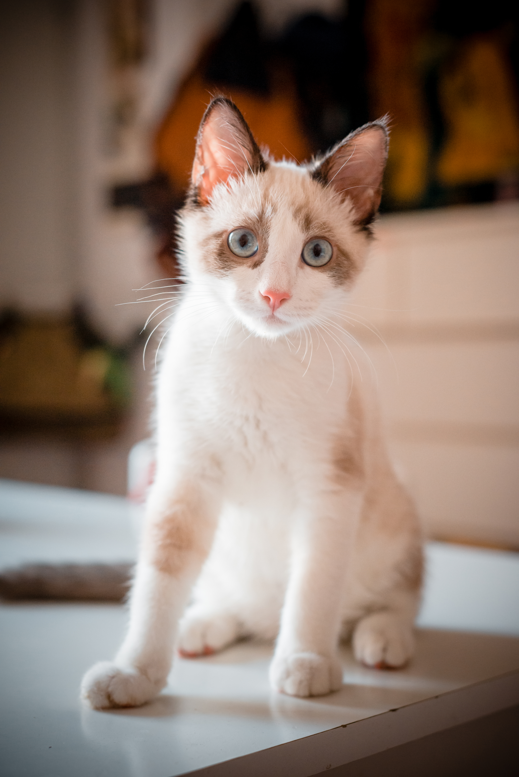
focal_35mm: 50
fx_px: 1080
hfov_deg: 27.0
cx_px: 260
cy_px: 388
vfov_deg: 39.6
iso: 1600
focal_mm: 50
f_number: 2.8
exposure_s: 1/125
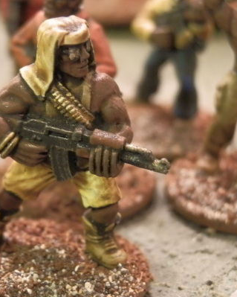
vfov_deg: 23.9
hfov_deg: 19.1
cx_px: 66
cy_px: 149
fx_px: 702
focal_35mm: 80
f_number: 3.7
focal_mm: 10.99
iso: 400
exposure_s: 1/6
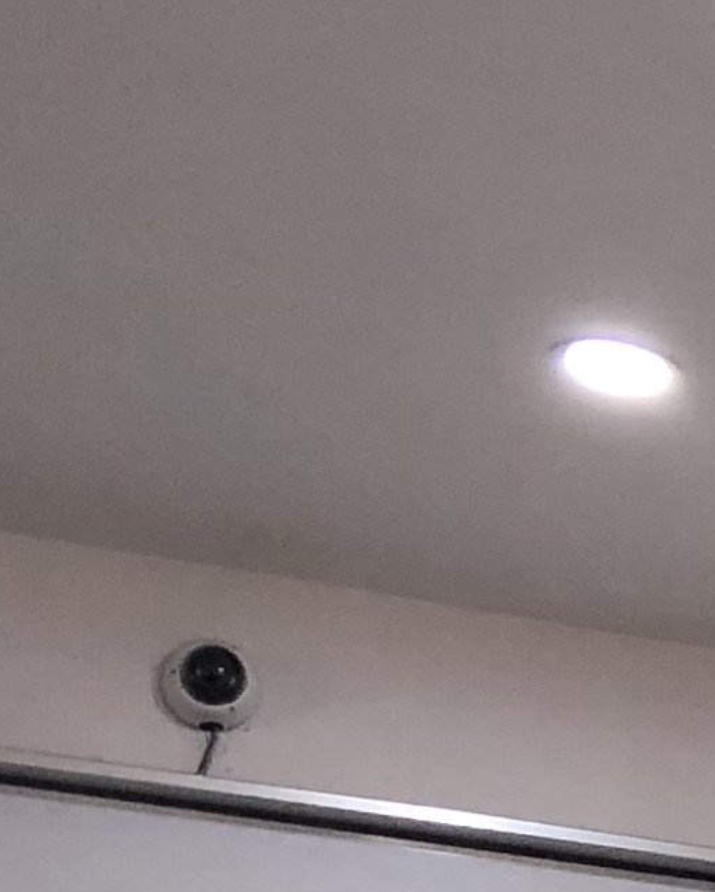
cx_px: 2065
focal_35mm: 170
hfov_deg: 8.0
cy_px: 1639
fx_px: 4494
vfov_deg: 10.6
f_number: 1.8
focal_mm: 3.99
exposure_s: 1/33
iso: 40
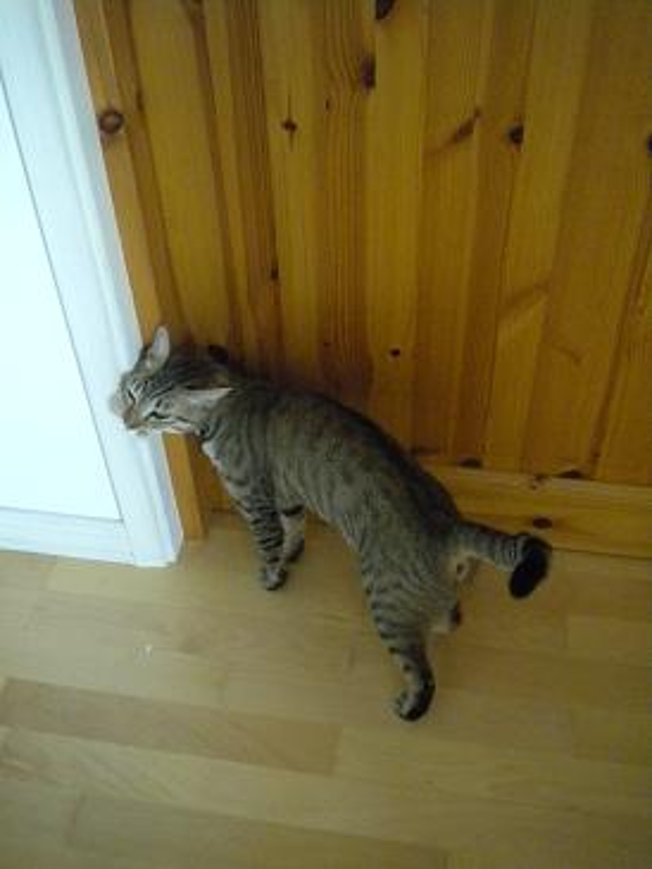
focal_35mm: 41
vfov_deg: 45.8
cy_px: 434
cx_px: 326
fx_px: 1029
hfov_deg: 35.2
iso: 800
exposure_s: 1/56.8
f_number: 3.5
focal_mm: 7.4
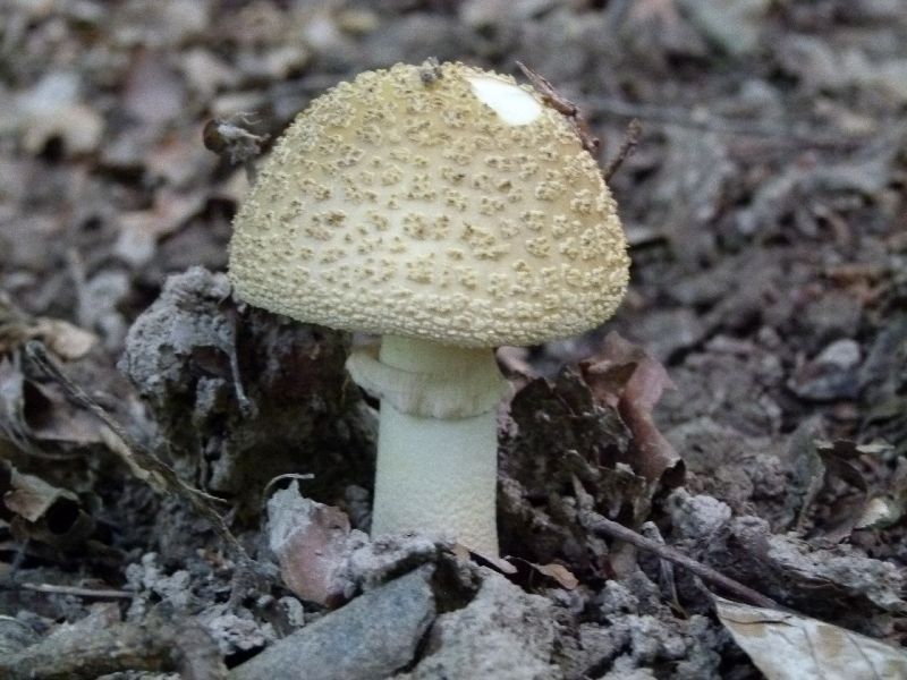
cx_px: 454
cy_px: 340
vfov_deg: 18.4
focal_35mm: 80
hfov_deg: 24.4
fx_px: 2096
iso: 800
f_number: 3.4
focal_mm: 14.4
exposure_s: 1/50
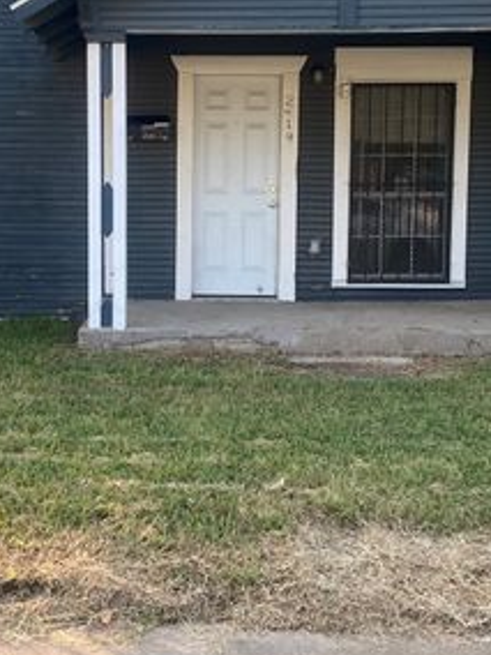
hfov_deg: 23.9
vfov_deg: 31.7
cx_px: 150
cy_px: 315
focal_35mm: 61
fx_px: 1154
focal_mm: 4.25
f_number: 1.8
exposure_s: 1/332
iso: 32
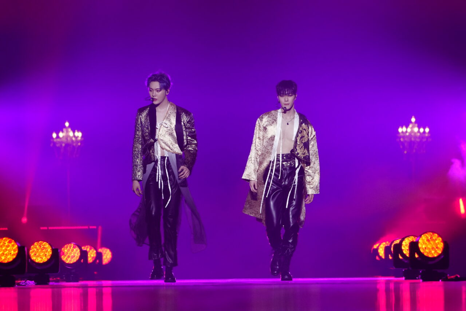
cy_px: 156
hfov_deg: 3.4
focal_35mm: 600
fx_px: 7765
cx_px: 233
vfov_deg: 2.3
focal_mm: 400
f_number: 5.6
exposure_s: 1/800
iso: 3200
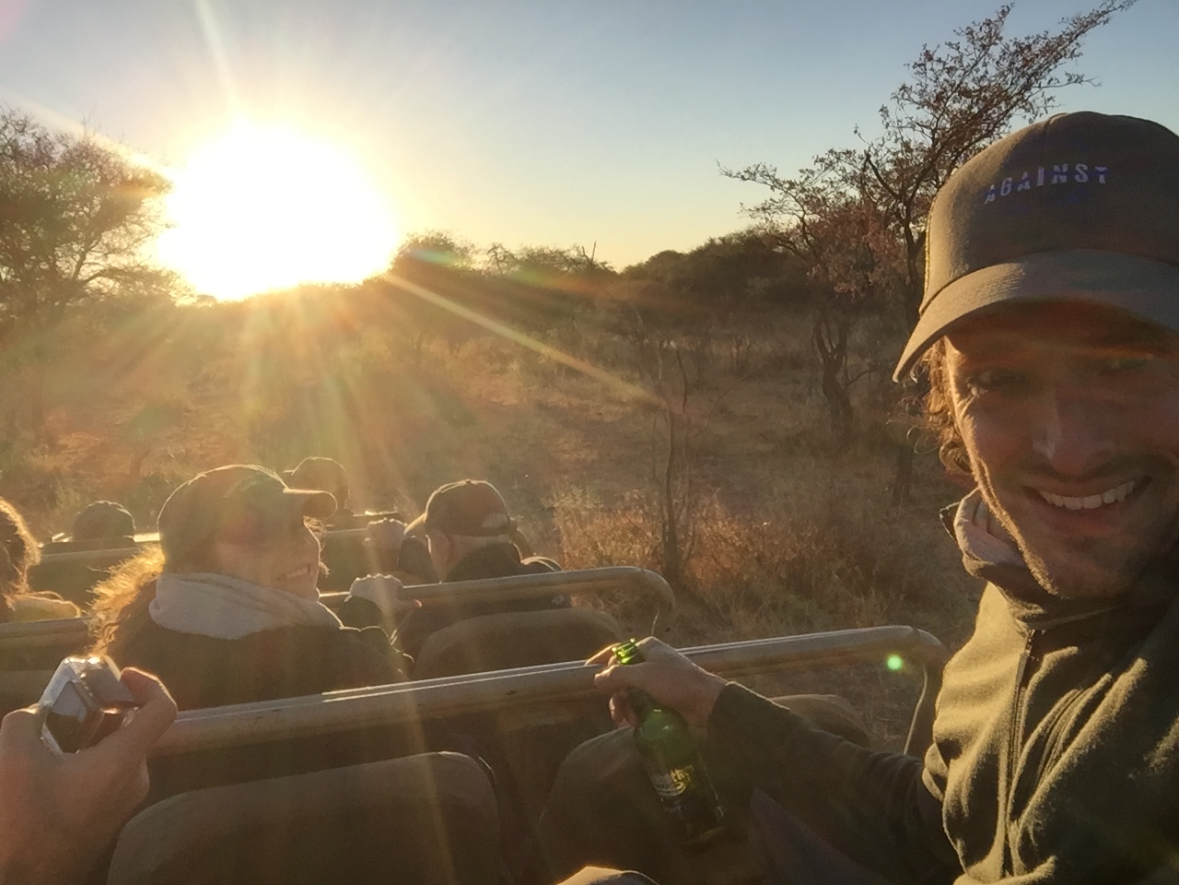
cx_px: 590
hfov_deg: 58.4
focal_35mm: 31
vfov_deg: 45.4
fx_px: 1056
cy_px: 442
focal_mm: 2.65
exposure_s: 1/664
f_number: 2.2
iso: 32
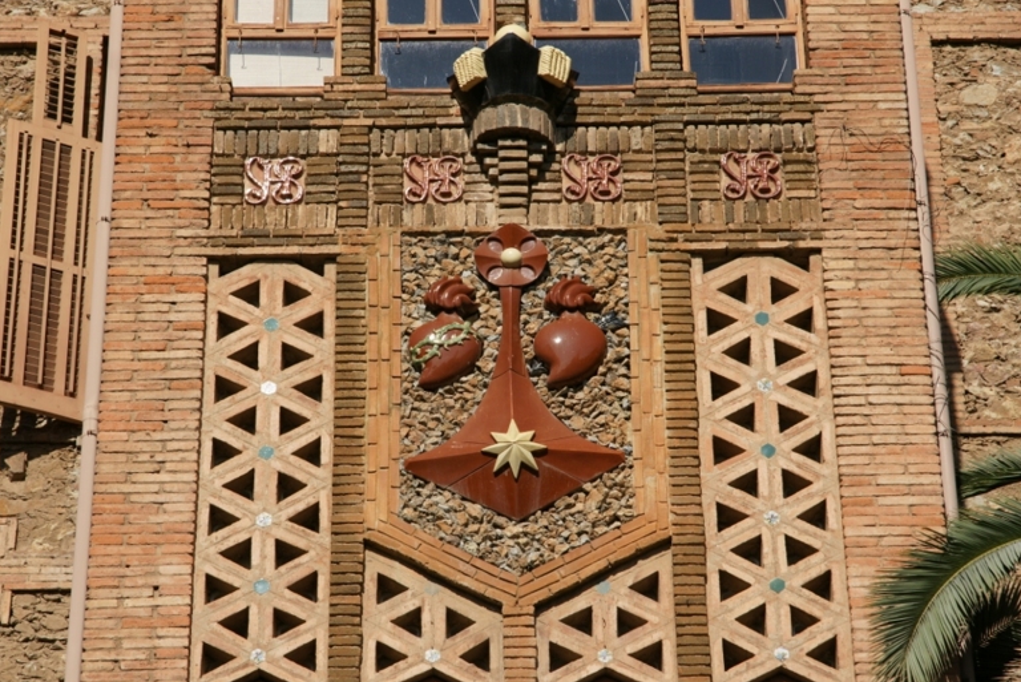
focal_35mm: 125
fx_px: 3547
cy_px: 336
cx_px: 505
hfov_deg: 16.4
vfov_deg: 11.0
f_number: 8
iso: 200
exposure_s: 1/800
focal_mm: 80
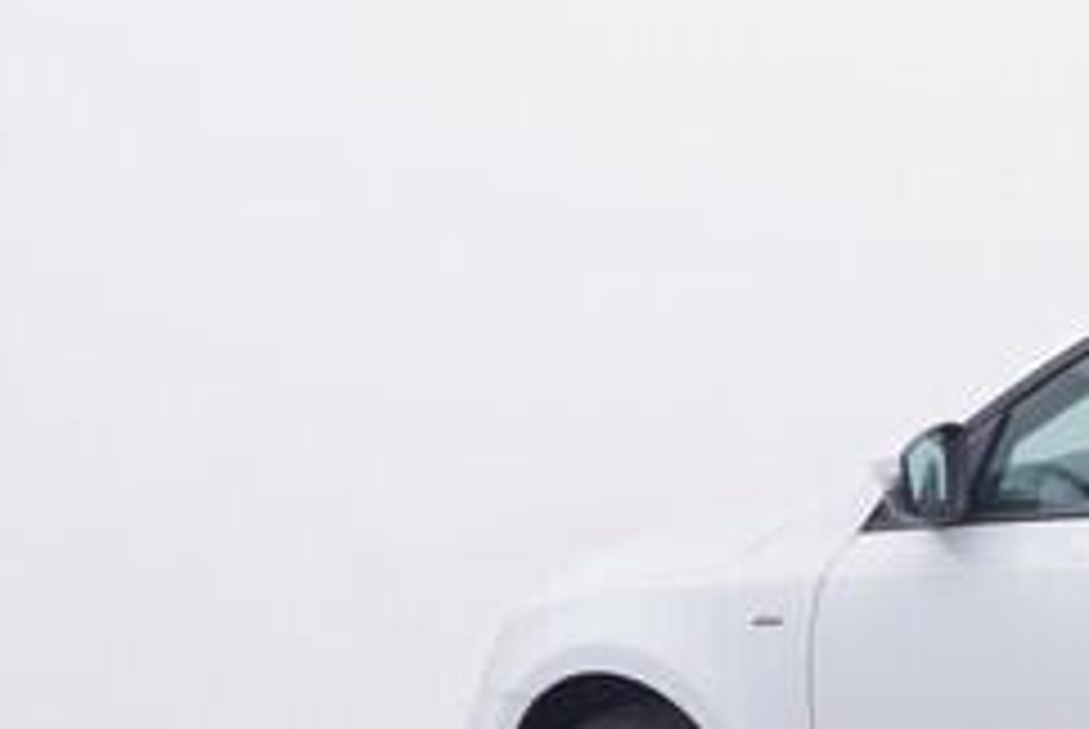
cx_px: 1503
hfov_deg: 19.4
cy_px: 842
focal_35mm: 95
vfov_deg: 14.0
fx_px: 2881
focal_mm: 15
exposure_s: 1/80
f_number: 5
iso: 200
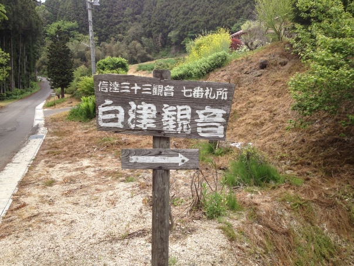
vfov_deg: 40.7
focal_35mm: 35
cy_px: 133
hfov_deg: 52.6
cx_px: 177
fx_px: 358
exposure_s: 1/575
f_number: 2.4
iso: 50
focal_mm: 4.28
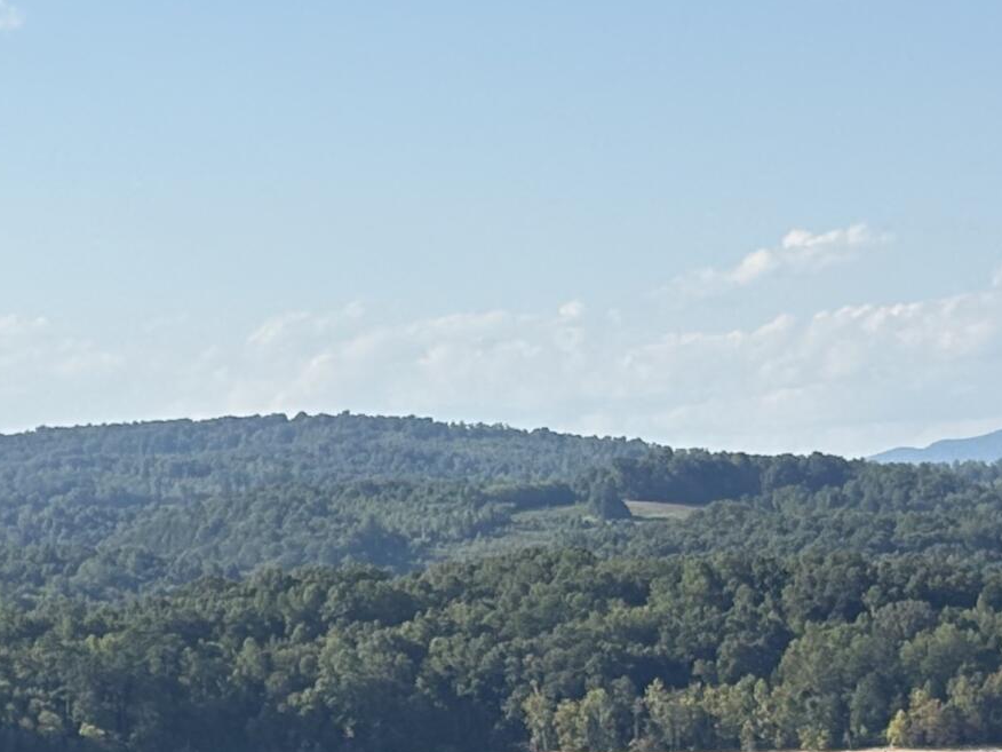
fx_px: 5152
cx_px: 607
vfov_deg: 8.3
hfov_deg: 11.1
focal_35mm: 178
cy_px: 552
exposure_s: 1/3831
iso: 32
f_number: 1.6
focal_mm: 5.96
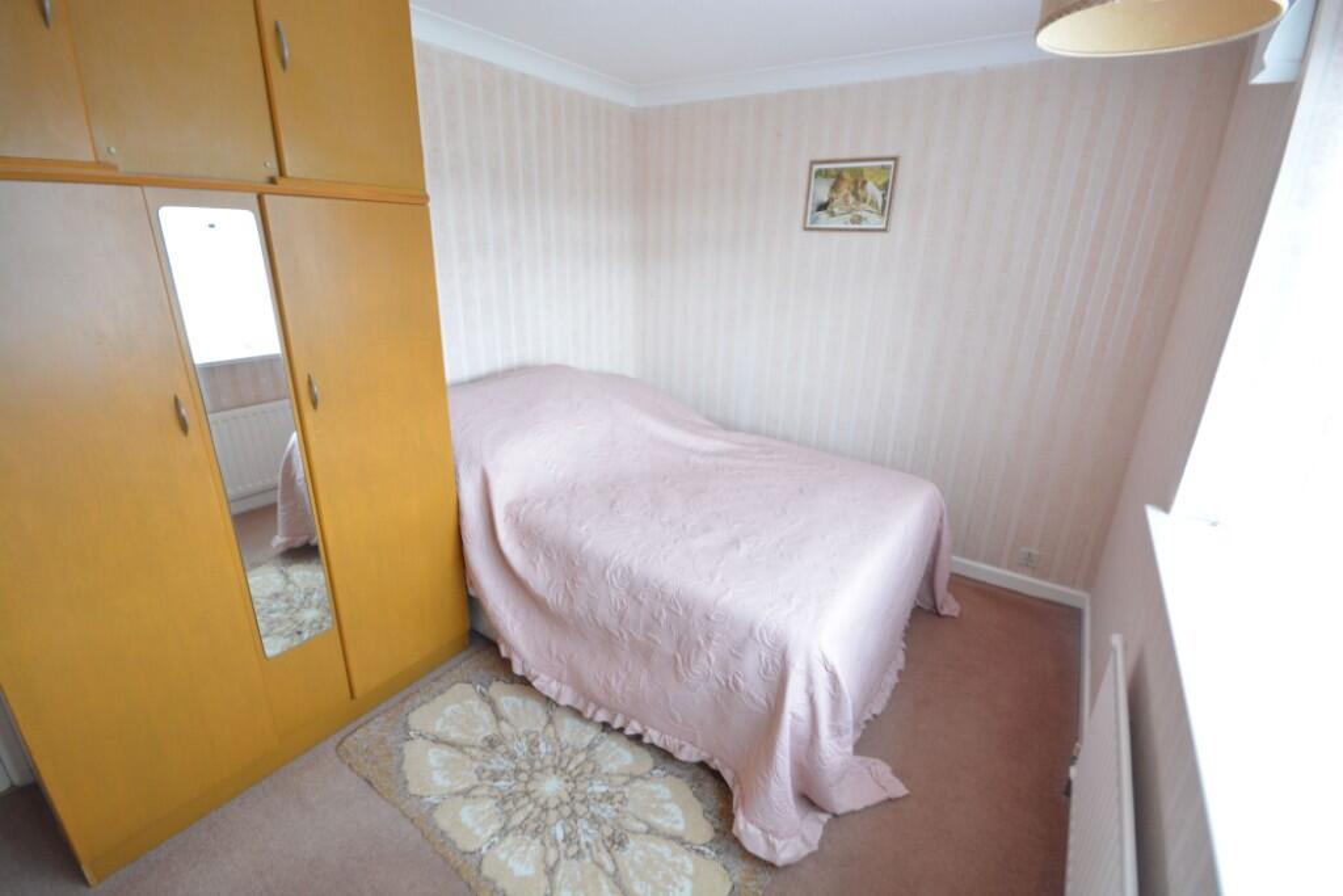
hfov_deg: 100.4
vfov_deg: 77.3
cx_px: 672
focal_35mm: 15
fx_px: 560
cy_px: 448
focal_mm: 10
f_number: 8
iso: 400
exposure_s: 1/8
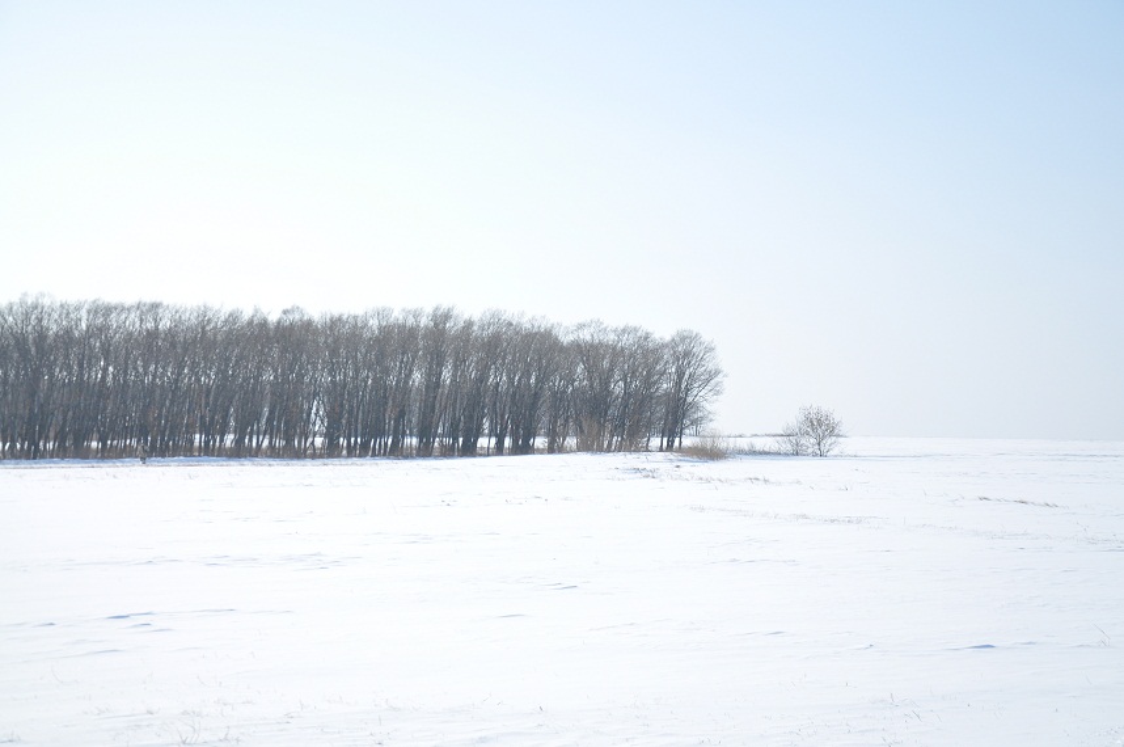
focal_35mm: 60
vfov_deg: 22.6
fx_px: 1871
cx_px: 562
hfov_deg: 33.4
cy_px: 374
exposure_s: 1/500
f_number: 11
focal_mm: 40
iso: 400
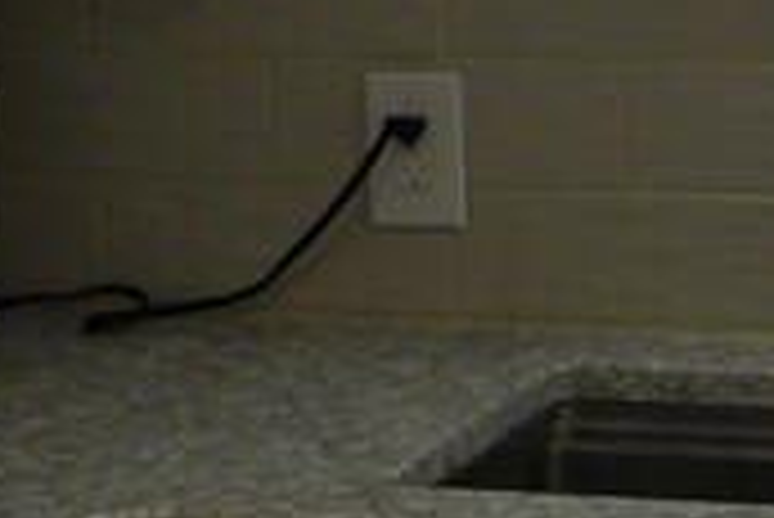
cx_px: 832
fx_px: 3723
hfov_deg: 11.7
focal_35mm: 173
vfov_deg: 7.9
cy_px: -50
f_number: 3.5
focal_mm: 5
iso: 97
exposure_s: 1/56.8
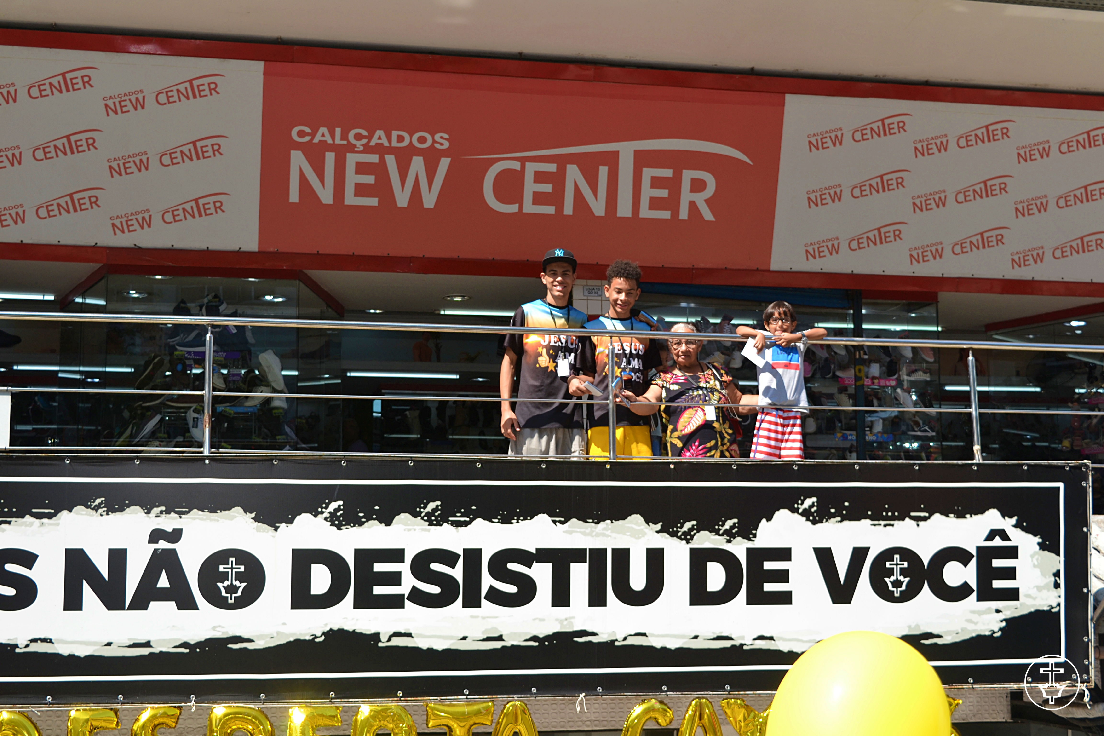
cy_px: 368
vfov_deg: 25.1
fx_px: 1656
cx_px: 552
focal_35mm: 54
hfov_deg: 36.9
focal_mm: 36
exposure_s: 1/200
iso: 100
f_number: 8
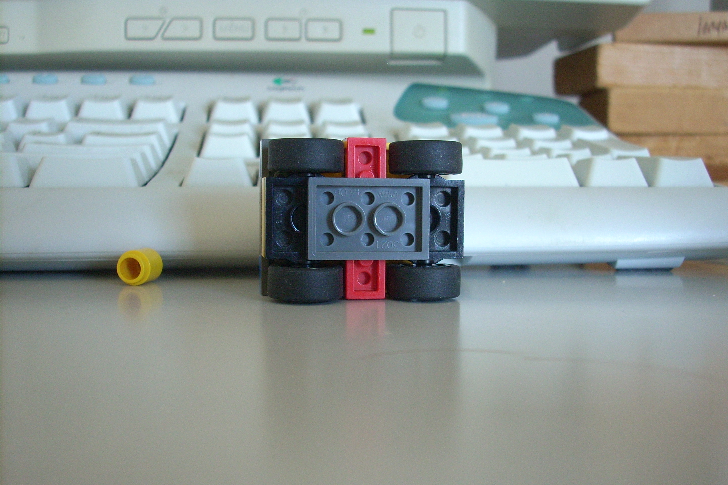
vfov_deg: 28.1
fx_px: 971
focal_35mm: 48
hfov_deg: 41.1
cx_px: 365
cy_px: 234
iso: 200
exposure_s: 1/15.3
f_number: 3.1
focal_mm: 7.6
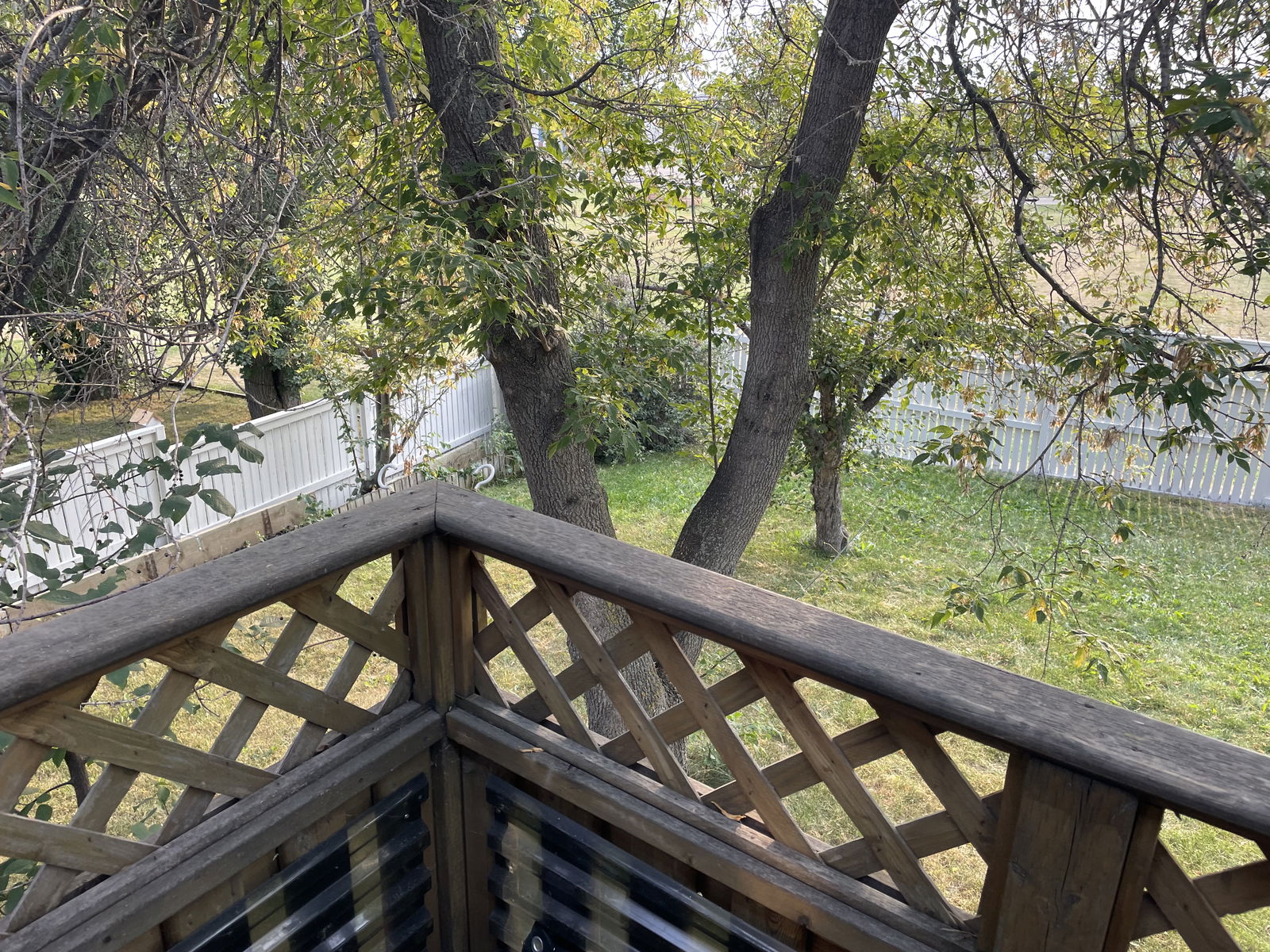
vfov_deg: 53.1
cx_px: 635
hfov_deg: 67.3
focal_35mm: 26
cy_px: 476
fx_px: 954
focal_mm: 4.2
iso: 40
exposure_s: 1/121
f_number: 1.6
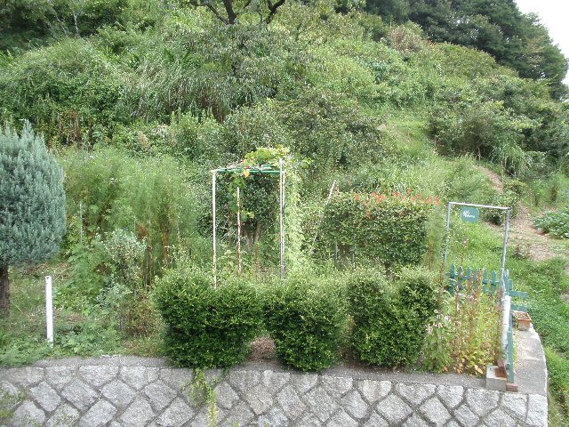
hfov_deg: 50.1
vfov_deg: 38.7
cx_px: 284
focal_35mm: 37
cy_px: 214
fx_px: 608
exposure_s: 1/100
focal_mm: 6.6
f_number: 3.5
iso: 64
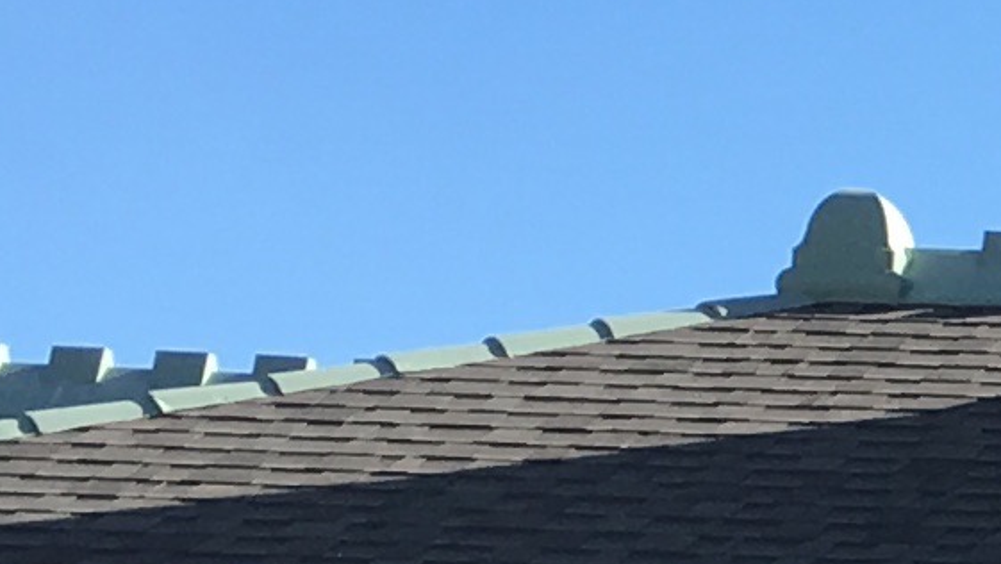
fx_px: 6027
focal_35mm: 227
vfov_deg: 5.2
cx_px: 2712
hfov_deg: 8.4
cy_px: 1233
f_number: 2.2
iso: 25
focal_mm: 4.15
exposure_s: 1/725
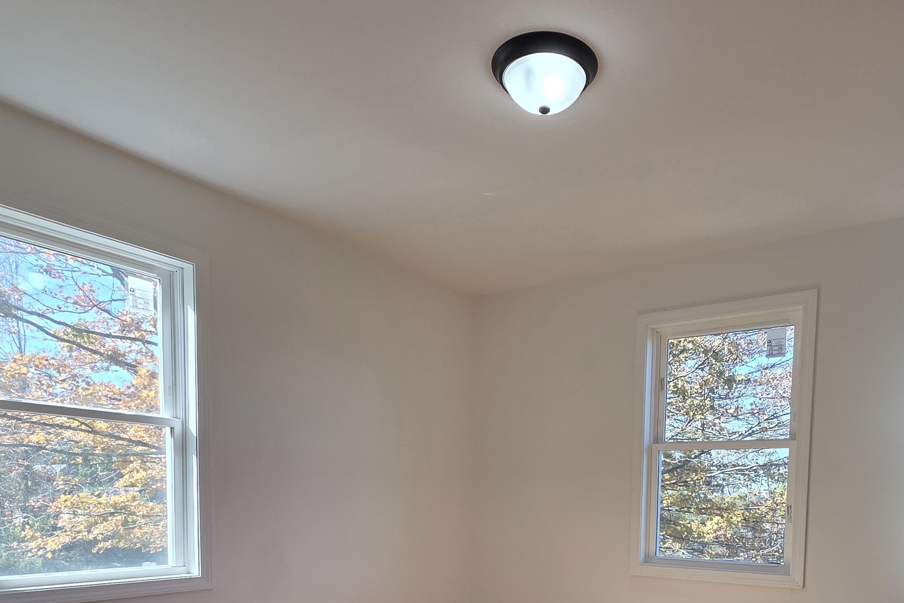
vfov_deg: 46.0
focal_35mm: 25
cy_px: 552
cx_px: 536
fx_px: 628
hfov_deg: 70.9
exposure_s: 1/137
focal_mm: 2.2
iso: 50
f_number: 2.2
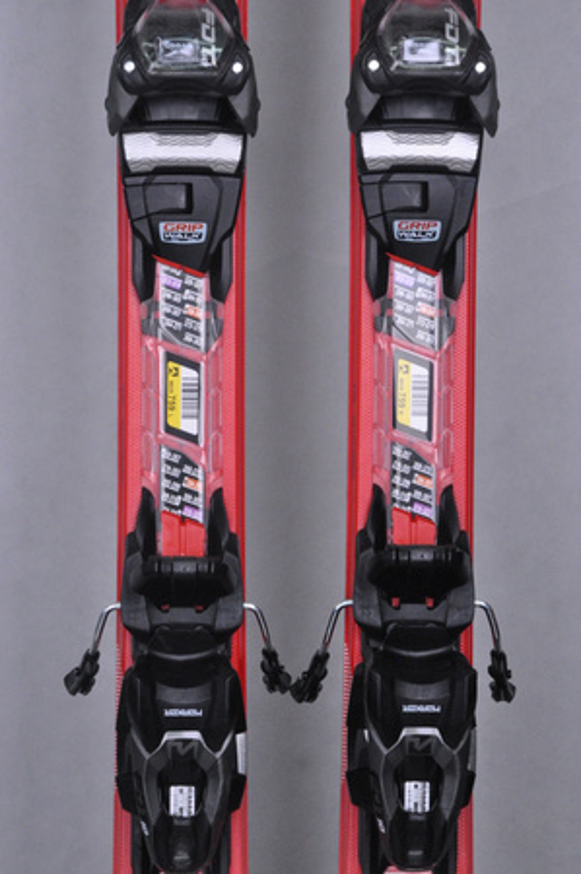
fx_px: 3093
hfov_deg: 10.7
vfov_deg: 16.1
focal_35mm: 128
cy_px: 437
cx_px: 290
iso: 3200
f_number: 9.5
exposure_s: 1/125
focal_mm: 85
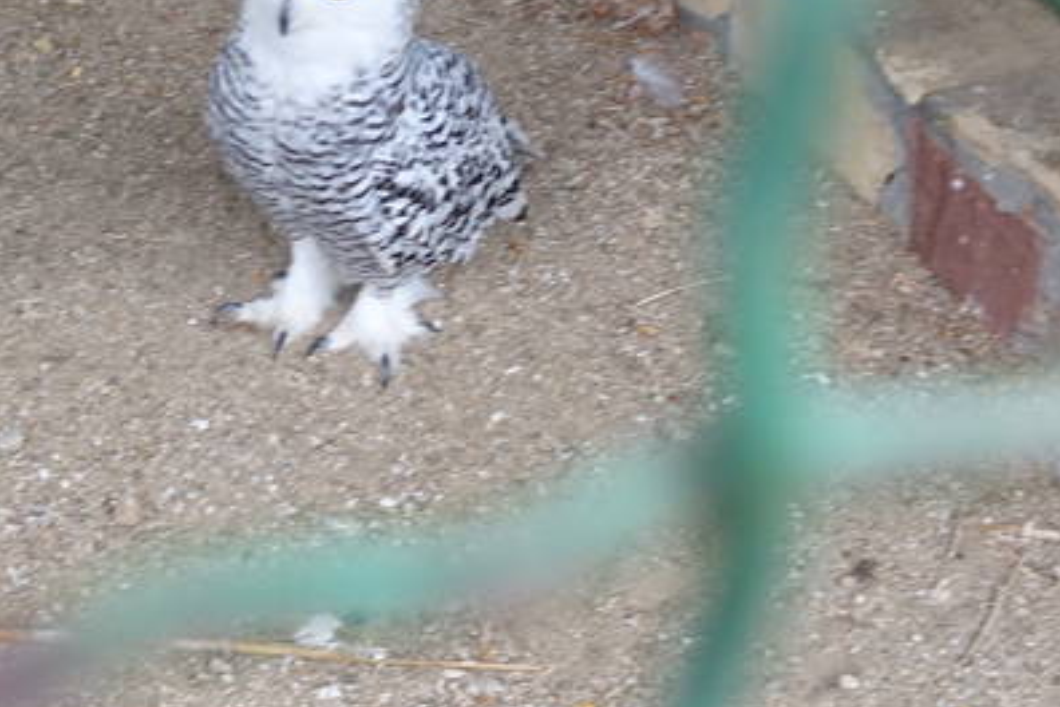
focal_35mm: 97
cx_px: -48
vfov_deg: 13.8
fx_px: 2856
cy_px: -103
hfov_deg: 20.2
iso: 125
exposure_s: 1/80
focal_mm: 8.8
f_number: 2.8
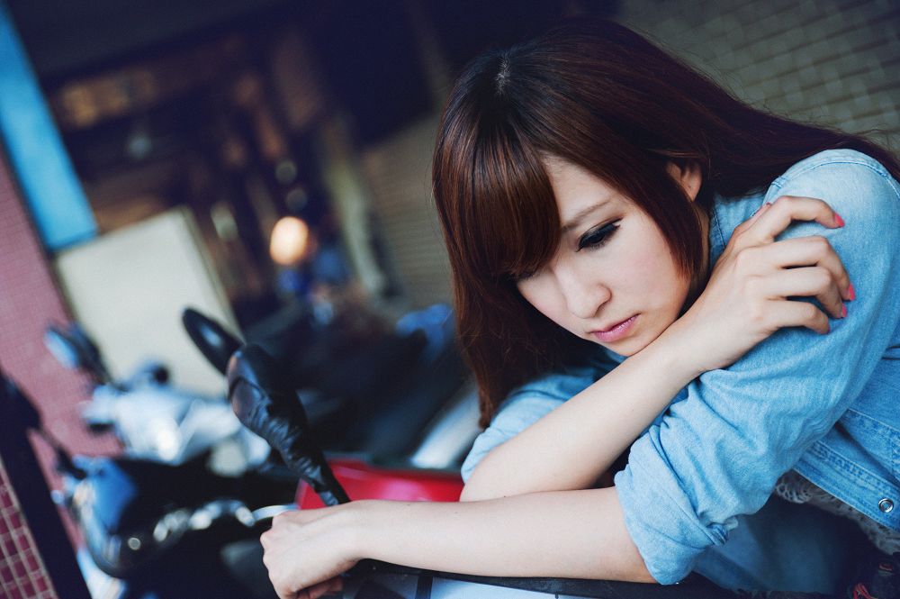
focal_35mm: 50
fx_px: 1249
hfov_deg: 39.6
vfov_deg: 26.9
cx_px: 450
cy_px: 300
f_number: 2.8
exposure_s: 1/1250
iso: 1250
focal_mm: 50
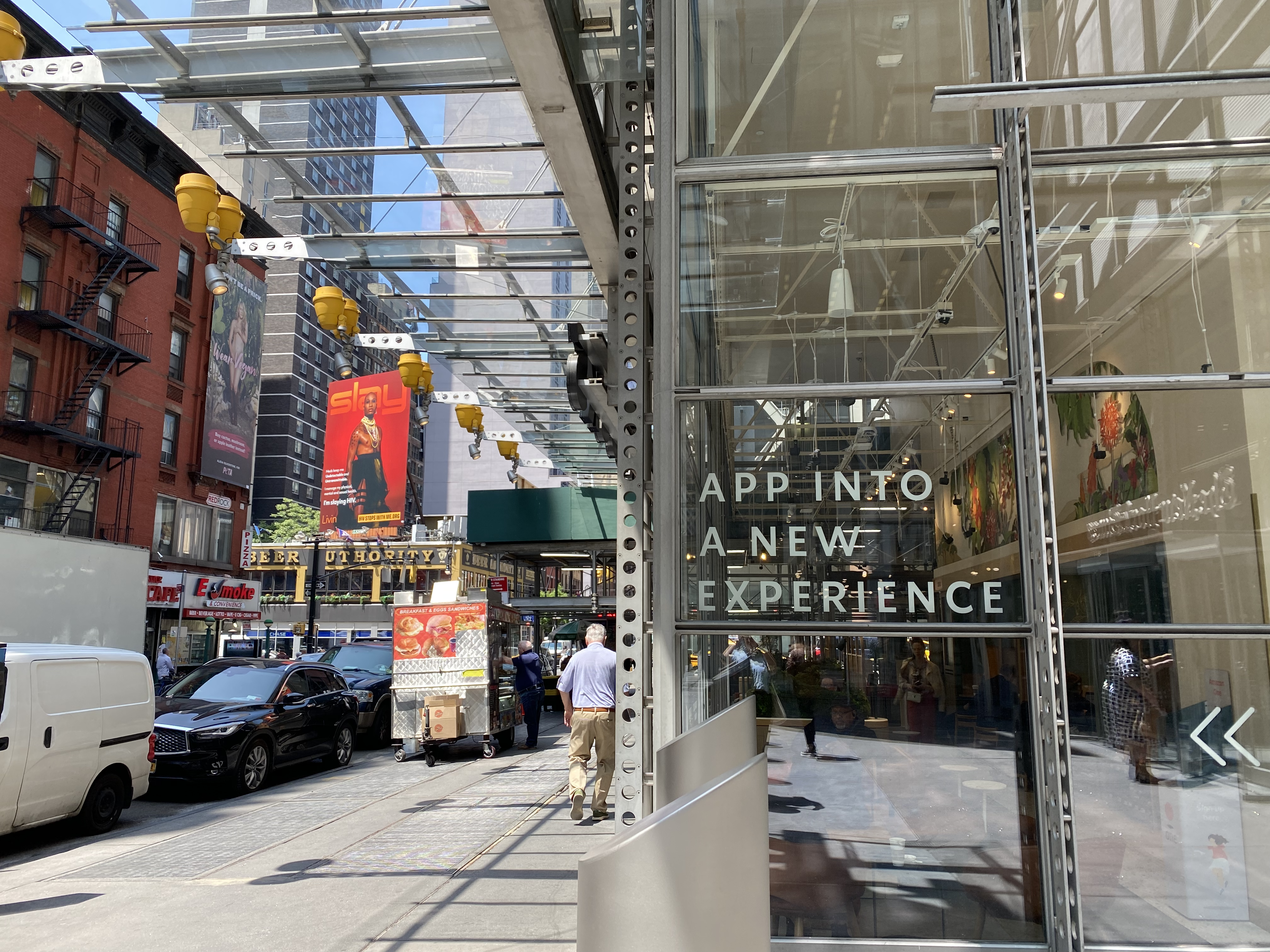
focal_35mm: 26
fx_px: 954
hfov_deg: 67.3
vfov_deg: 53.1
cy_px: 476
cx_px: 635
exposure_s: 1/534
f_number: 1.8
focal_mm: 4.25
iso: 32
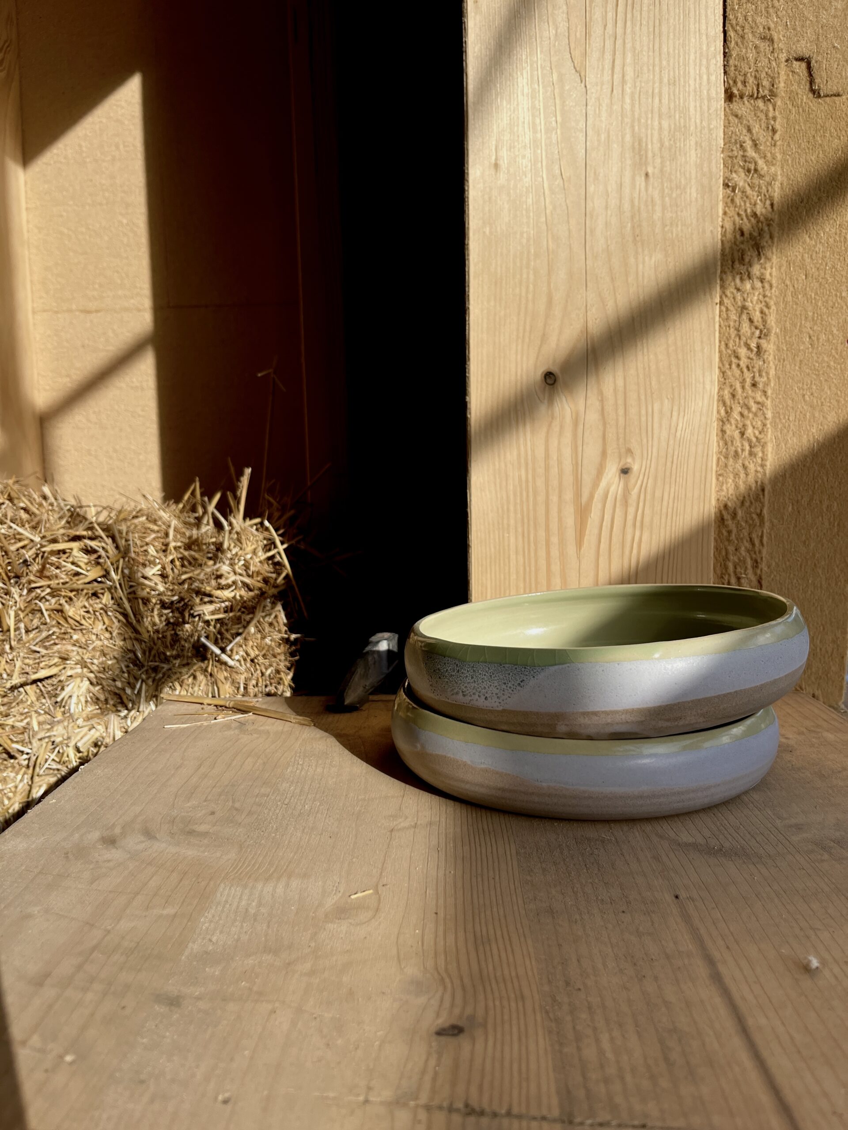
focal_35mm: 26
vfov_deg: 67.3
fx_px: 849
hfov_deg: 53.1
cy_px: 565
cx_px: 424
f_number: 1.6
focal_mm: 5.1
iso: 50
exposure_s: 1/2825
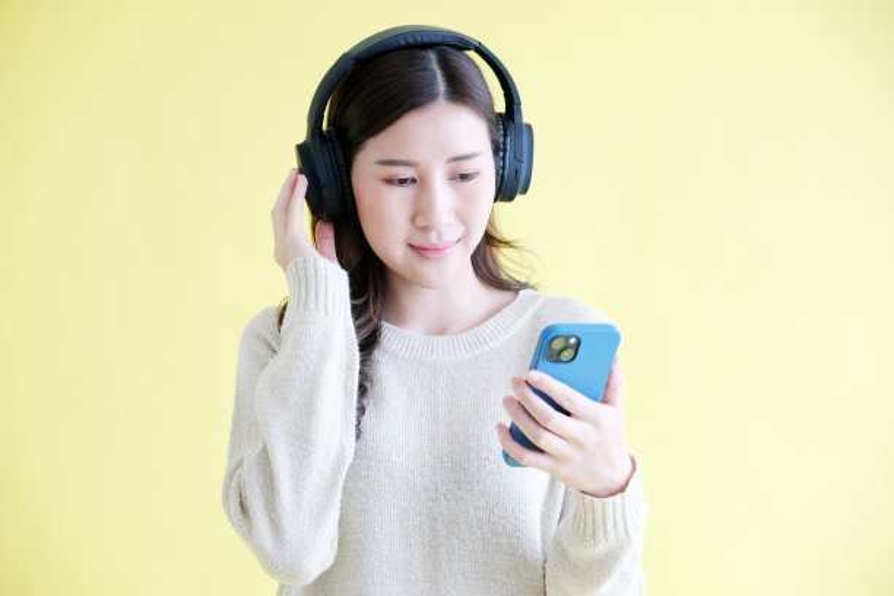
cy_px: 298
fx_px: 2061
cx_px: 447
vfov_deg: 16.5
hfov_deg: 24.5
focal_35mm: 83
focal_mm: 55
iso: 800
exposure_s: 1/85
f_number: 2.8
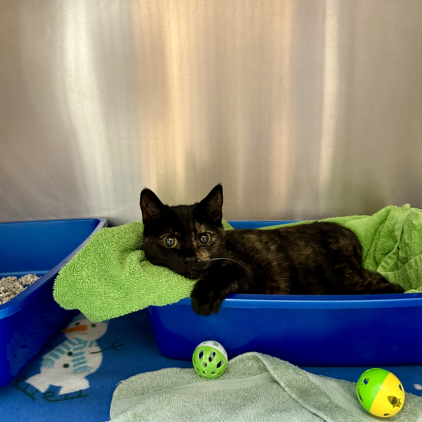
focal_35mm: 29
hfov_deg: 55.6
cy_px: 196
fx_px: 400
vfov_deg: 55.6
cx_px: 207
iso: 800
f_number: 1.78
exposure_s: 1/60
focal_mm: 6.76
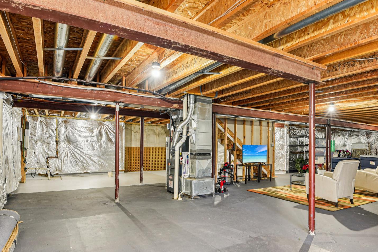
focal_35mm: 23
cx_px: 241
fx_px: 241
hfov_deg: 74.5
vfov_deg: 54.8
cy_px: 146
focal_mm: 16
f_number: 8
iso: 400
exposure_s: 1
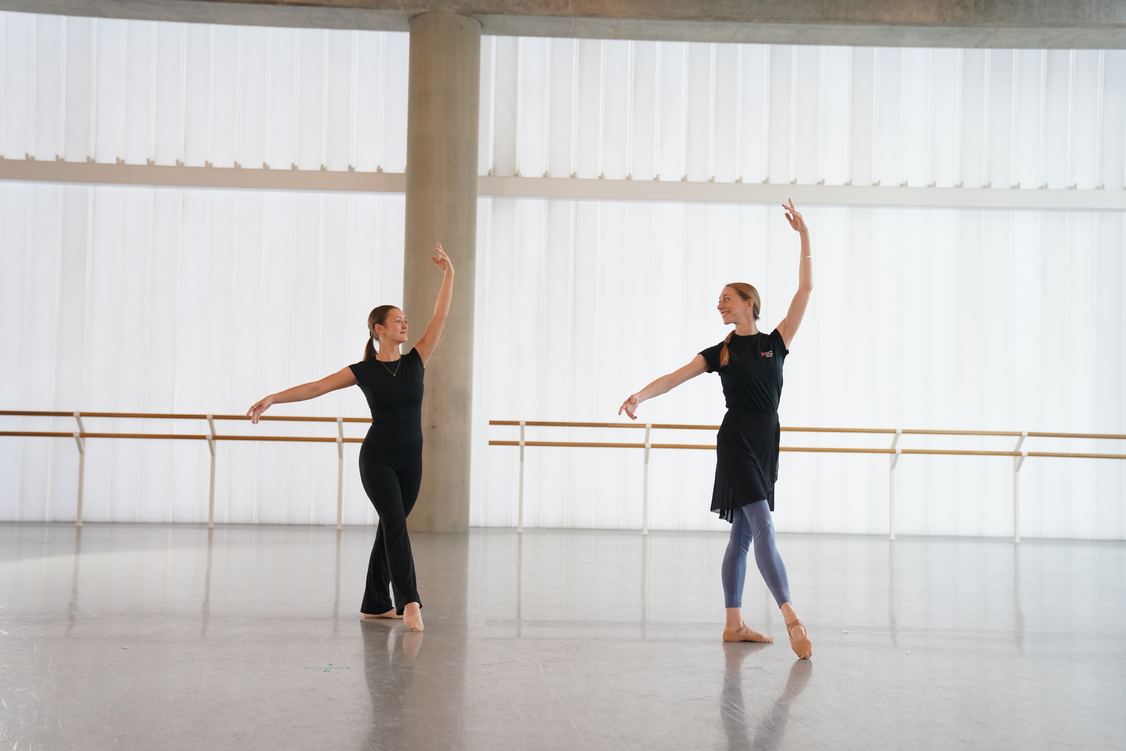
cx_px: 563
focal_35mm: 41
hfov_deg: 47.4
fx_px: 1282
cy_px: 376
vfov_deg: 32.6
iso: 1600
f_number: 2.8
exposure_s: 1/500
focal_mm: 41
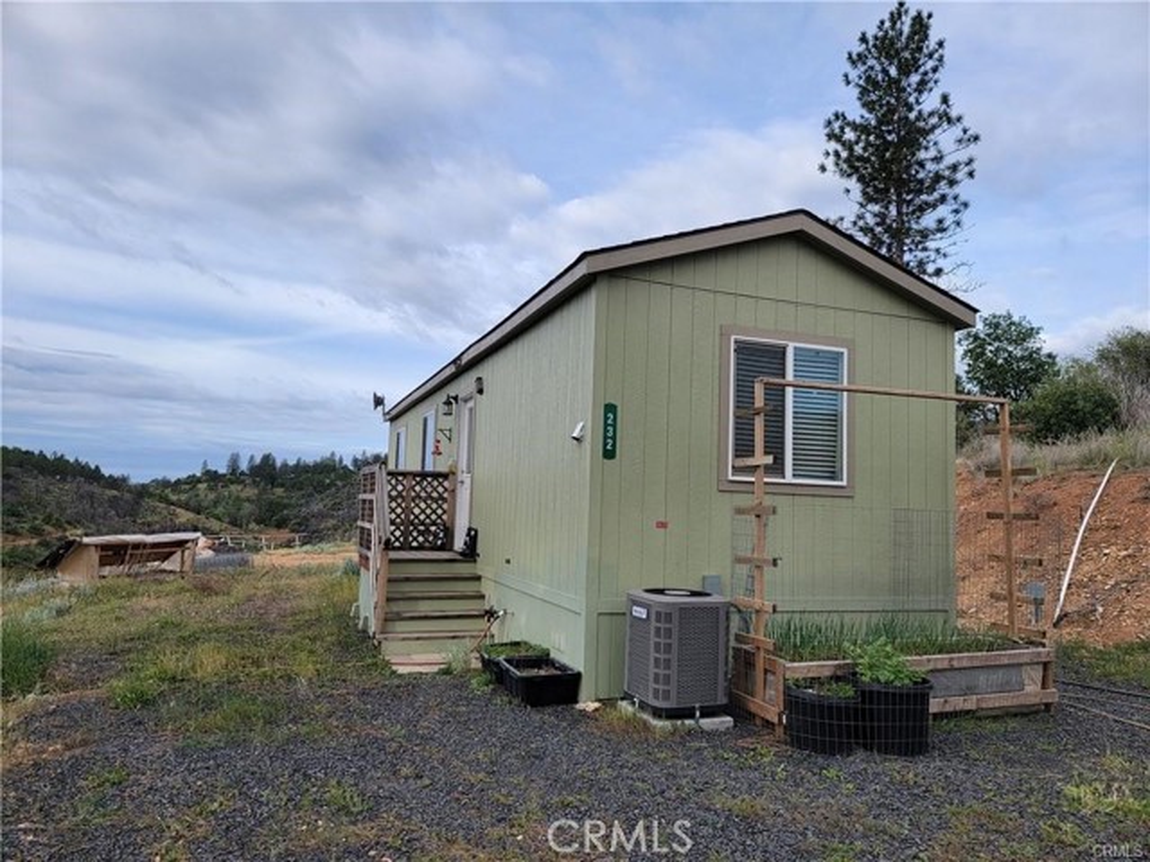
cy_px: 431
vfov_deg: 56.8
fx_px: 797
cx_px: 575
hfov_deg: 71.6
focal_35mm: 24
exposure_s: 1/604
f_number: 1.8
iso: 16
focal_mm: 6.7
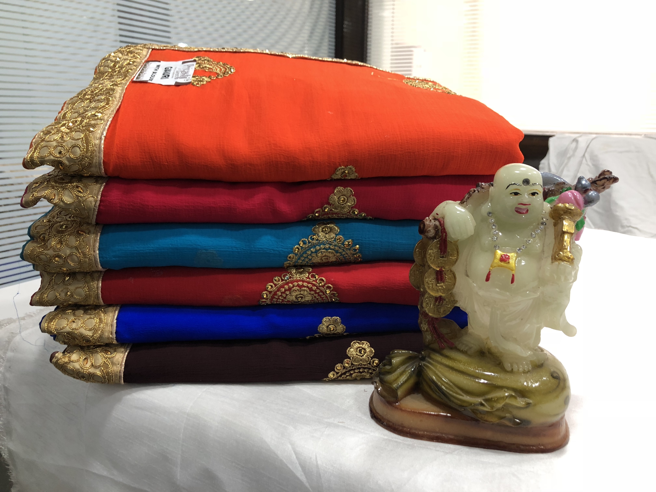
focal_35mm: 28
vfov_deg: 49.7
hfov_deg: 63.4
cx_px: 328
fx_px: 531
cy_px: 246
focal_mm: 4
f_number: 1.8
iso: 40
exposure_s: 1/20
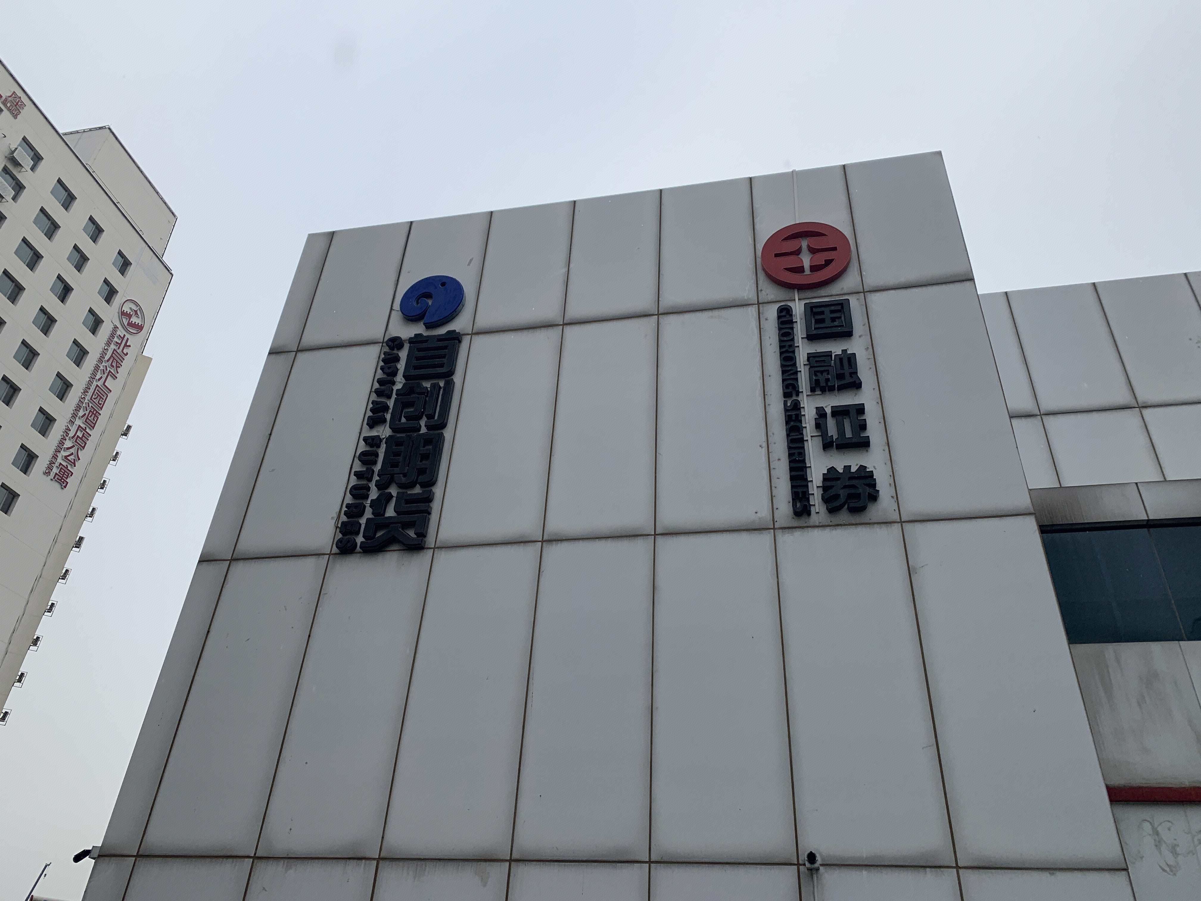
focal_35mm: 26
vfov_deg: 53.1
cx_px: 600
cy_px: 450
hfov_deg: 67.3
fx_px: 902
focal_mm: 4.25
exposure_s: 1/1350
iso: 25
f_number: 1.8
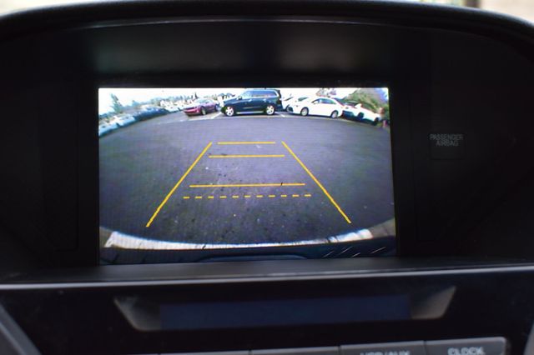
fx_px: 845
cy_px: 178
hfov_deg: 35.1
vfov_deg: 23.8
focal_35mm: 57
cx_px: 267
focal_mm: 38
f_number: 7.1
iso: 400
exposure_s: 1/25
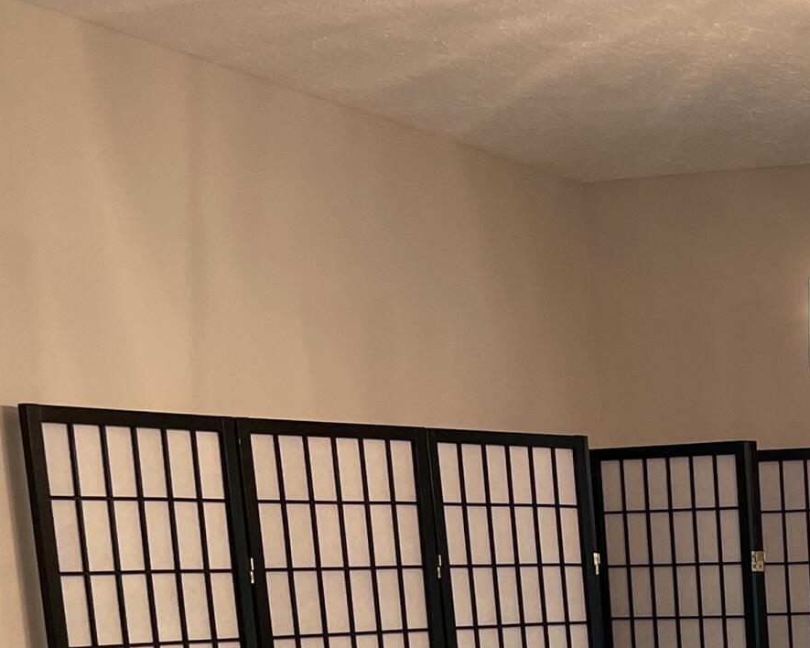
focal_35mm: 86
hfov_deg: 20.5
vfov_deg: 16.4
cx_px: 1031
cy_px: 954
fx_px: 2062
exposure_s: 1/60
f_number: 1.6
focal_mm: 4.2
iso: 64
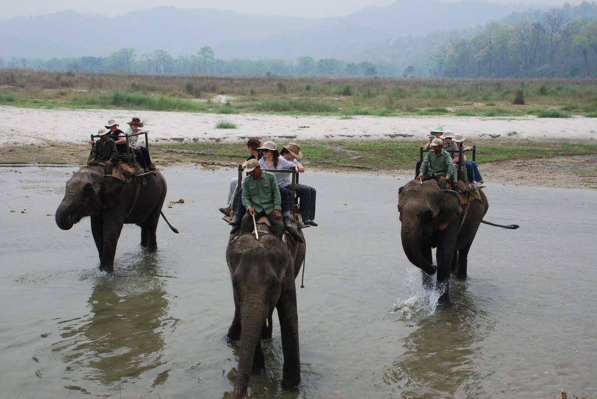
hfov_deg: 42.3
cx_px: 298
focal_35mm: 46
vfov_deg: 29.0
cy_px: 200
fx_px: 772
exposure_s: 1/200
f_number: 10
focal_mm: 31
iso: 200
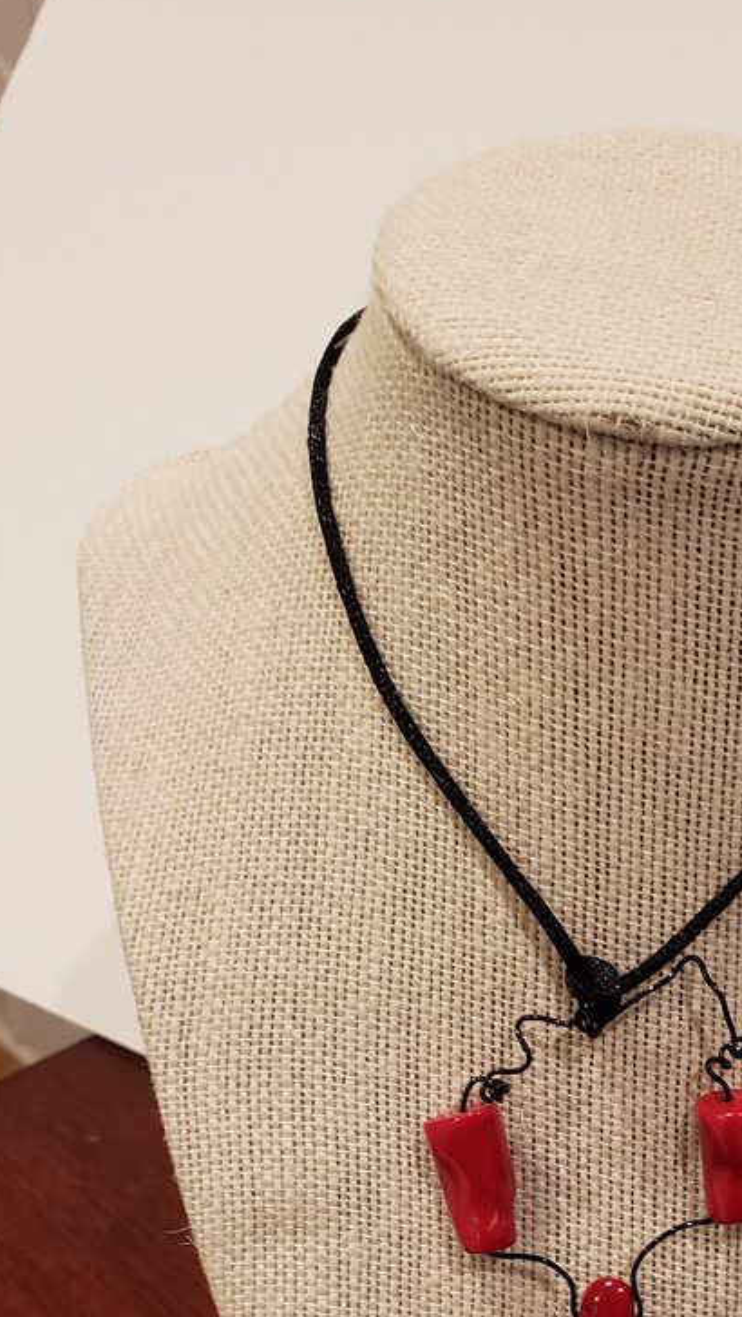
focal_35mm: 42
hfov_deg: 27.7
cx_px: 606
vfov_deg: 47.0
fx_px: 1468
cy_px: 950
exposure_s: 1/24
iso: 250
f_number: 2.4
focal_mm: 4.3
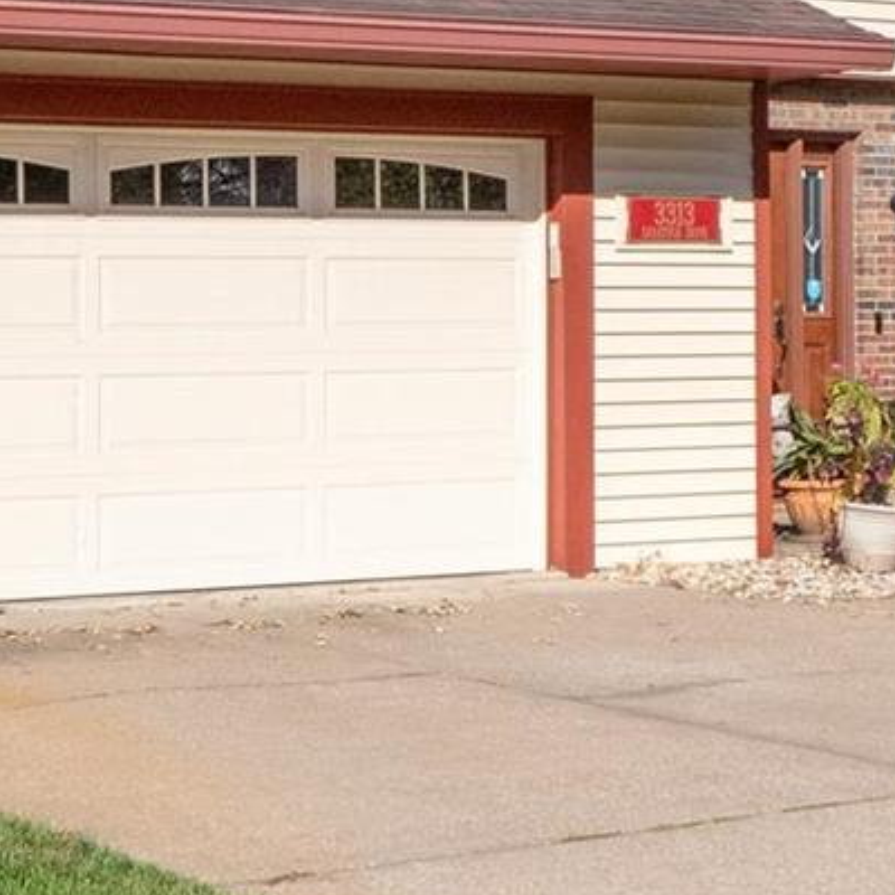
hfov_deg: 17.0
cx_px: 210
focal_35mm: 102
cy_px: 107
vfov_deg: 16.8
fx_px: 2984
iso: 400
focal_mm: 15
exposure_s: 1/800
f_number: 10
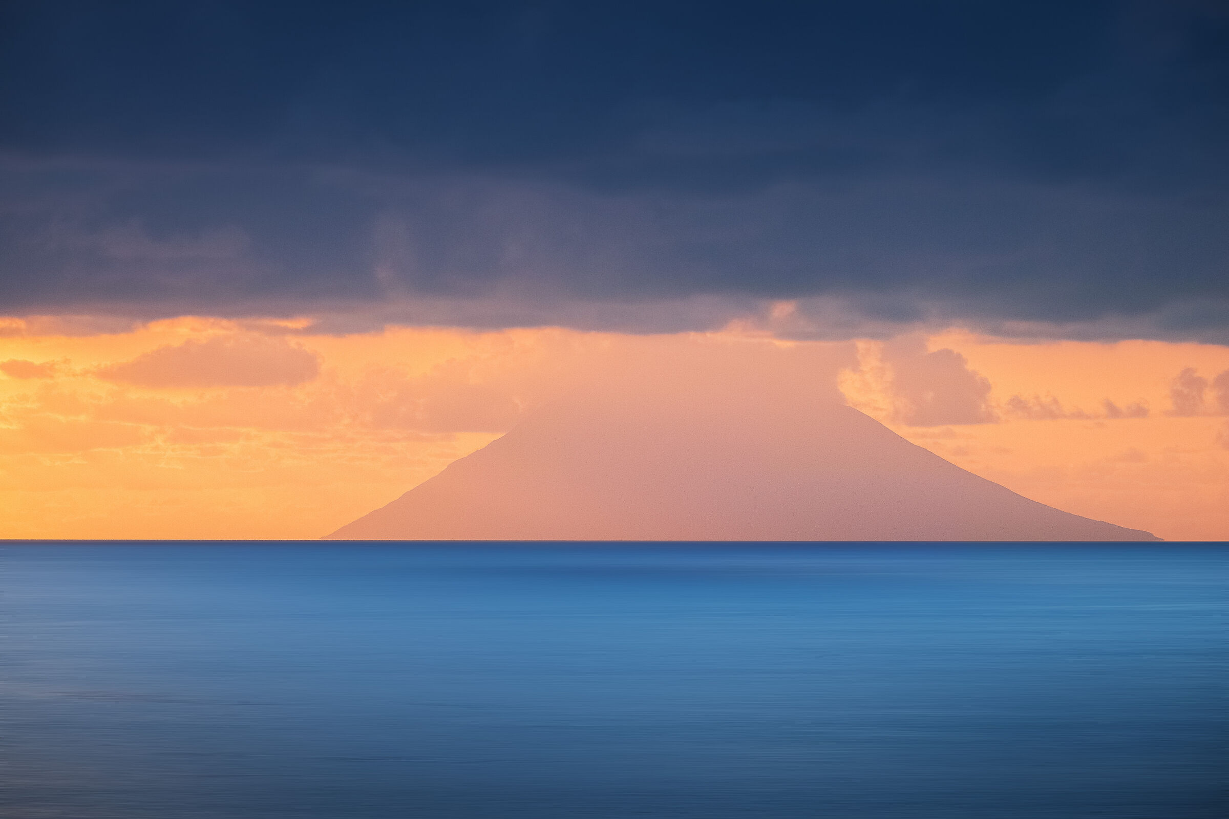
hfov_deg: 6.4
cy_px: 410
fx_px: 10992
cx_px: 614
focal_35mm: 322
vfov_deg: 4.3
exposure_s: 1/640
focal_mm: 214.4
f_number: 8
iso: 800
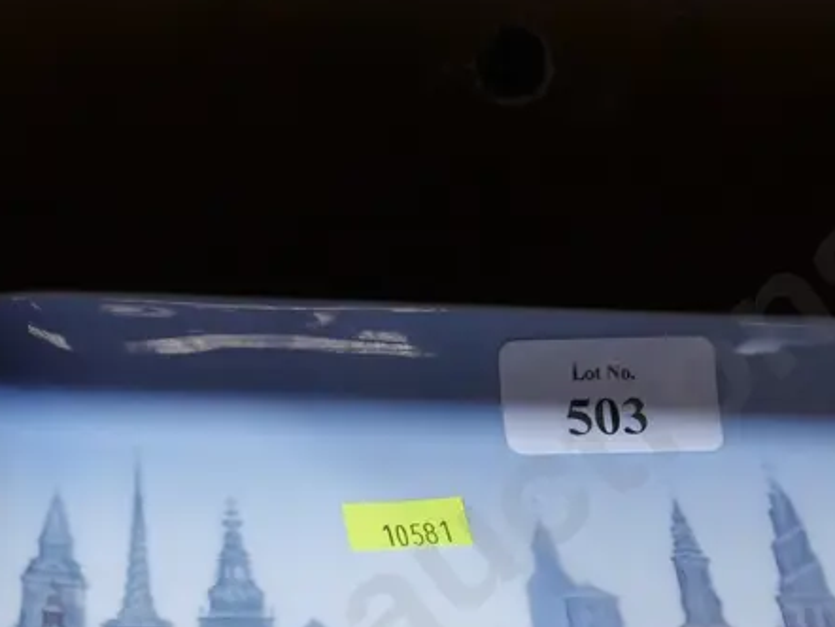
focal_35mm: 102
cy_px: 549
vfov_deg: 14.4
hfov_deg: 19.2
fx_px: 2462
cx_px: 480
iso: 1000
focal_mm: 22
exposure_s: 1/60
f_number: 5.6
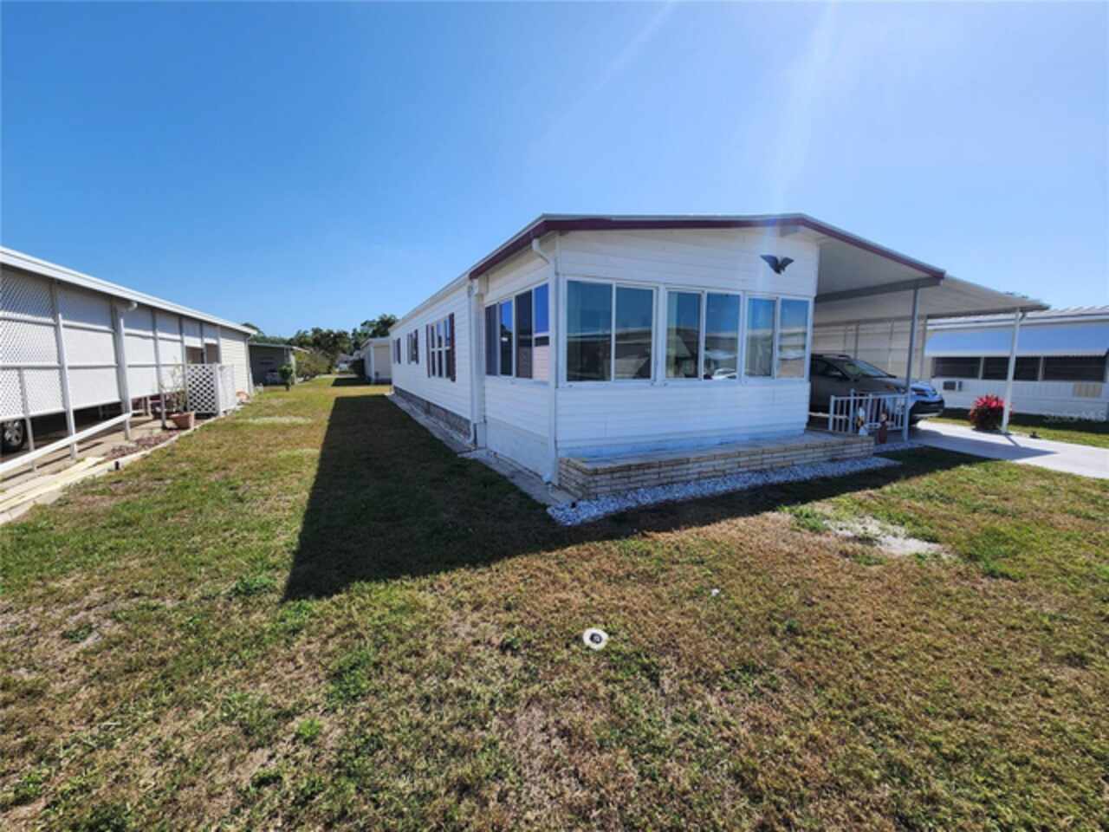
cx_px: 554
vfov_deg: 89.9
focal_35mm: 13
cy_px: 416
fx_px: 416
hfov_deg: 106.2
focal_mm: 2.2
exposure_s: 1/2099
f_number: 2.2
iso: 50
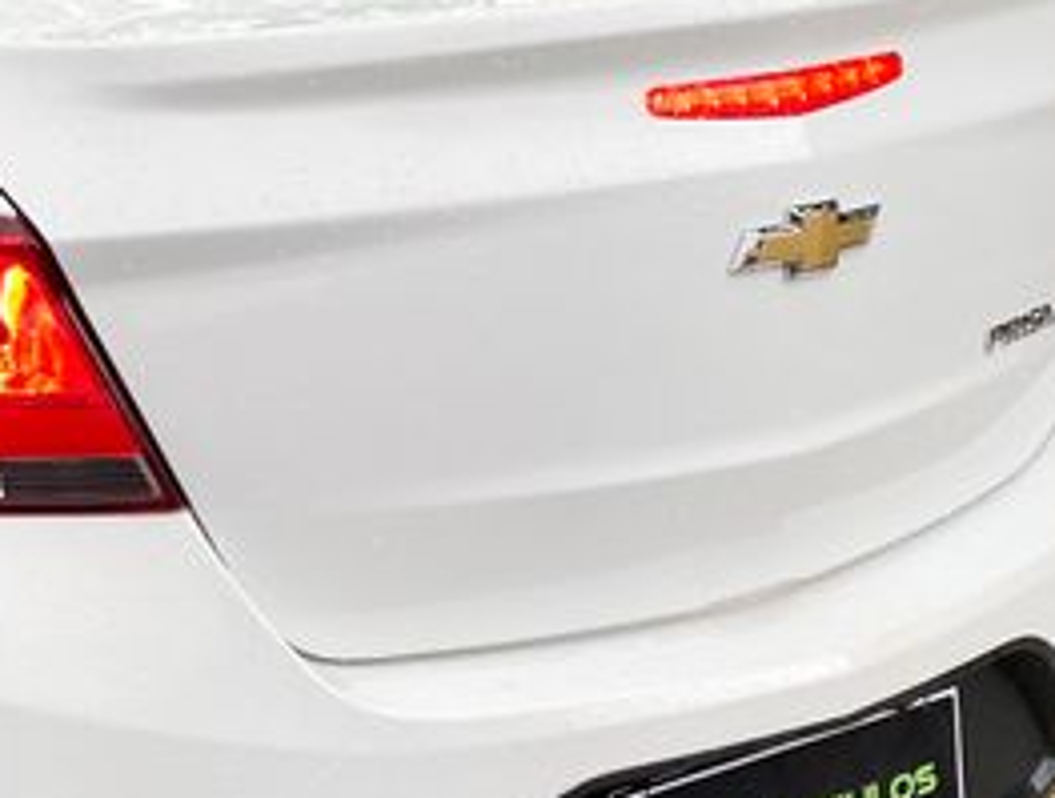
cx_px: -126
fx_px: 2874
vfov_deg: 15.8
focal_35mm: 94
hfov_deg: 19.8
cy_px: 281
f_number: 1.8
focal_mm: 4.25
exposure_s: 1/127
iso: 32
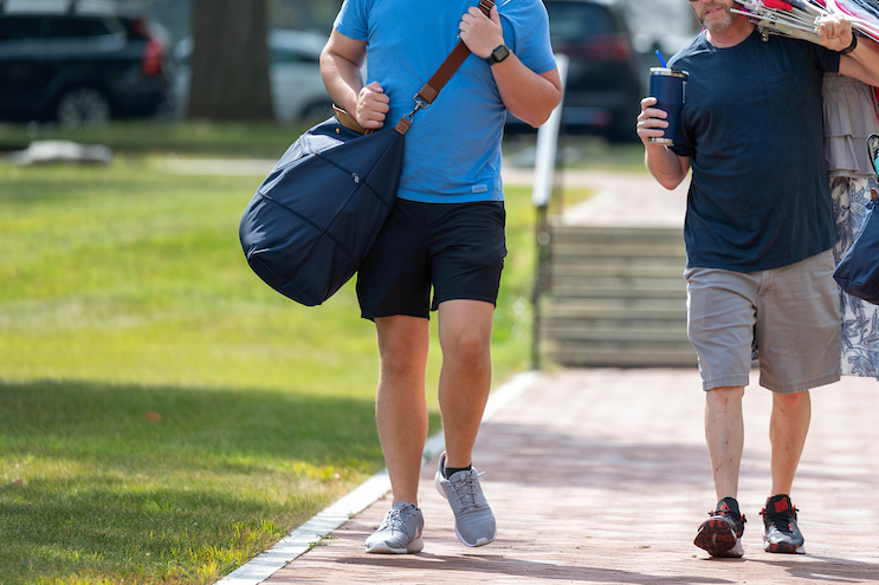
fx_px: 7884
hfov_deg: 6.4
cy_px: 200
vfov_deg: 4.3
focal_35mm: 323
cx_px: 679
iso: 64
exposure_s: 1/500
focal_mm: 200
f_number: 3.2
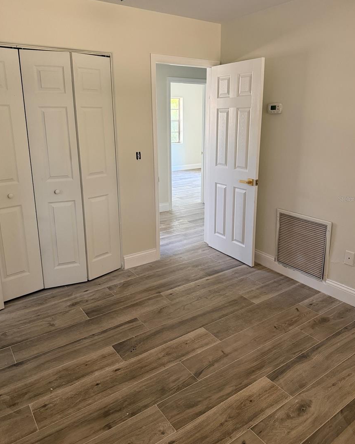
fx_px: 341
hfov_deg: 54.9
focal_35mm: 26
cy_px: 199
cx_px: 183
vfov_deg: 65.9
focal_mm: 6.76
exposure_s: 1/60
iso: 400
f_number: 1.78
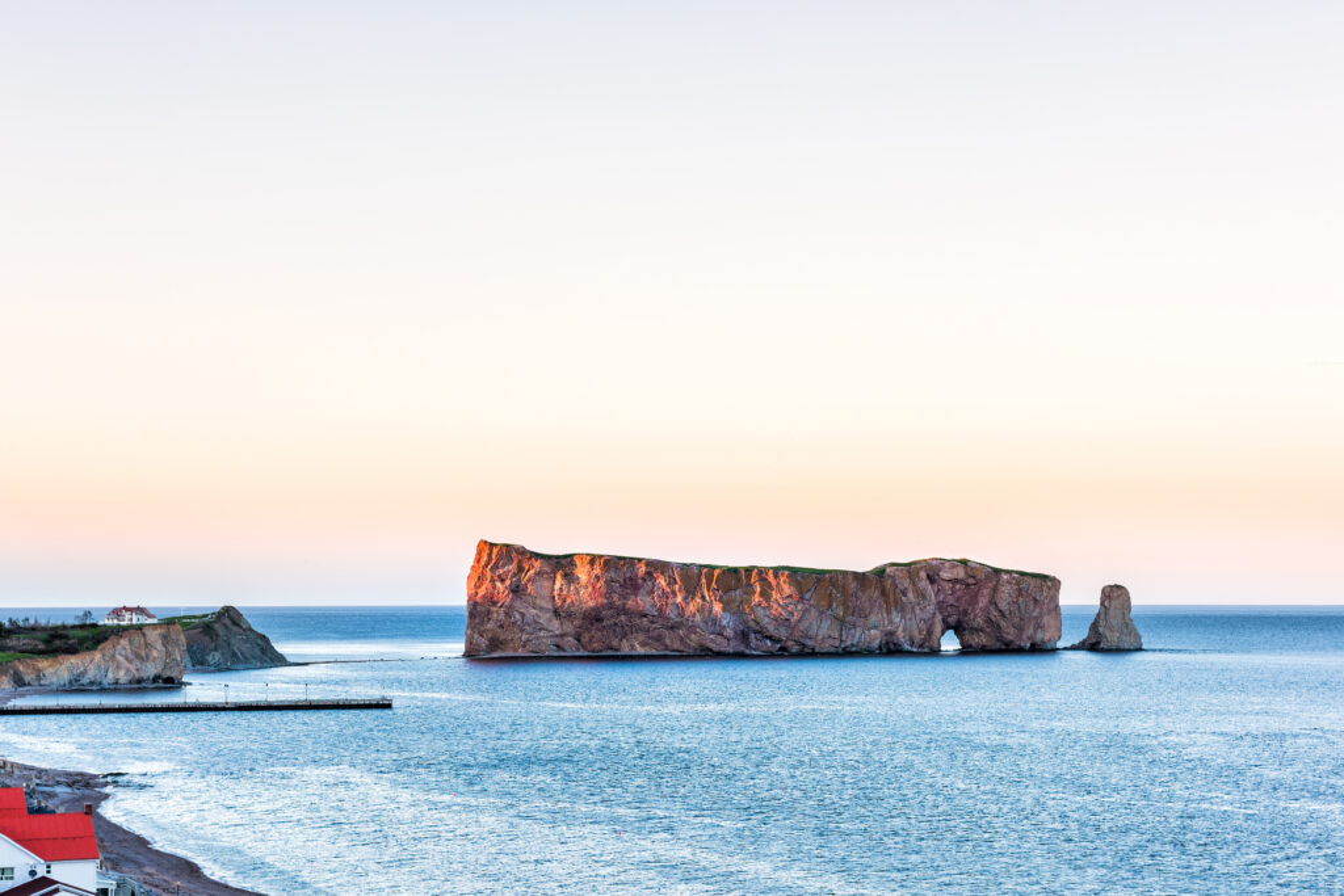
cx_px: 672
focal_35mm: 70
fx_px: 2614
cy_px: 448
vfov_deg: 19.5
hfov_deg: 28.8
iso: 100
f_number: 11
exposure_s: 1/15
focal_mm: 70
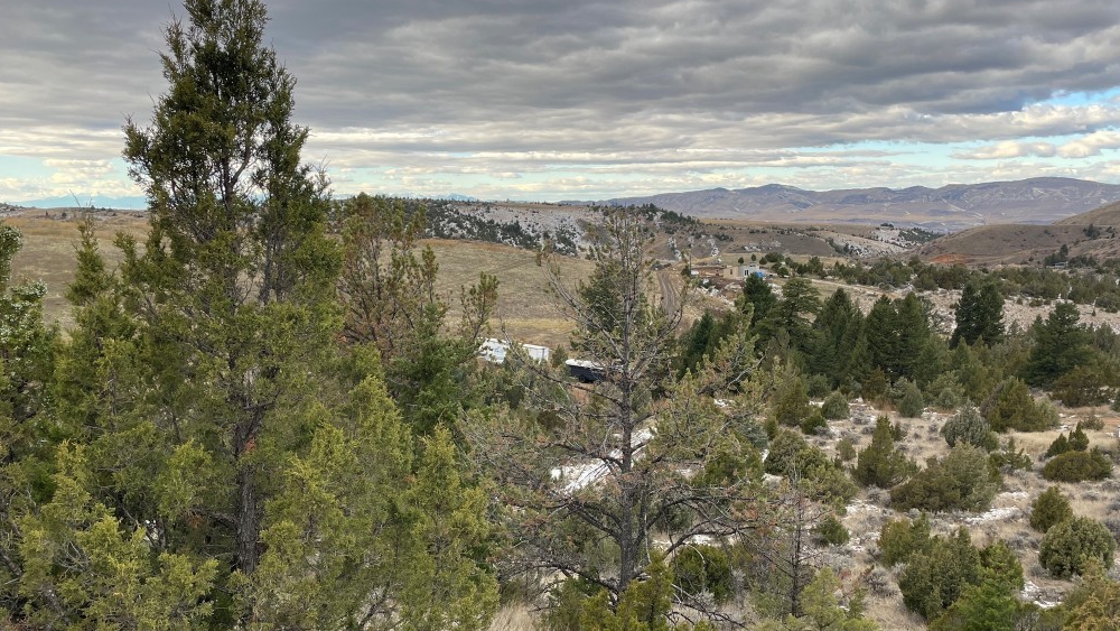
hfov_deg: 66.1
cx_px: 561
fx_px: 861
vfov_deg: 39.9
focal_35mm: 29
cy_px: 397
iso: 32
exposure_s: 1/425
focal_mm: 4.2
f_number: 1.6
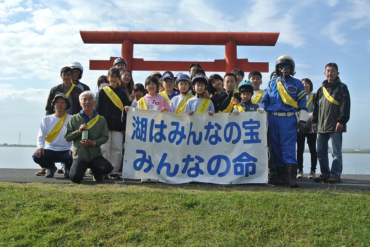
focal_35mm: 51
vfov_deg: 26.5
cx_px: 185
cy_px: 124
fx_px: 525
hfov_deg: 38.9
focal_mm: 18.9
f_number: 5.6
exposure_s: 1/500
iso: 100
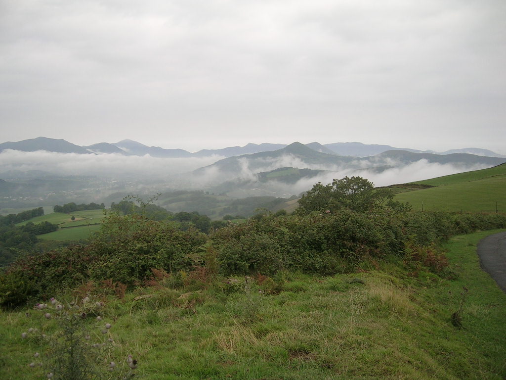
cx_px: 253
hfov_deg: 52.6
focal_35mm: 35
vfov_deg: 40.7
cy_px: 190
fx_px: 512
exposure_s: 1/302
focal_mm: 5.4
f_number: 2.8
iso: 50
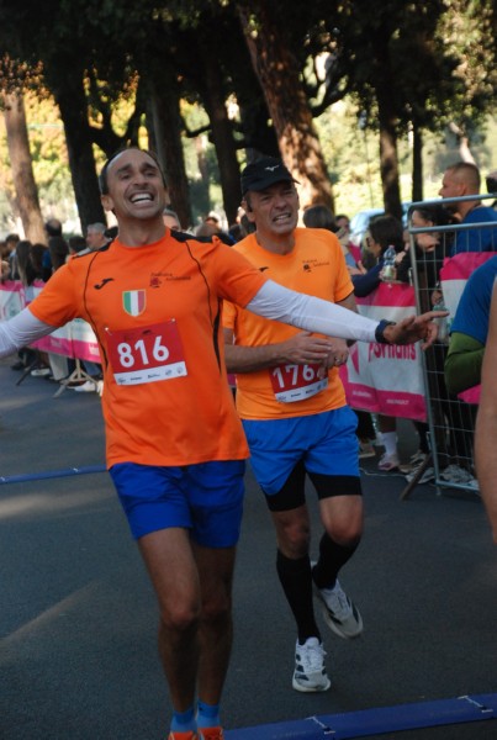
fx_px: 2472
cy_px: 370
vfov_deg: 17.0
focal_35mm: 120
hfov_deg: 11.5
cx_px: 248
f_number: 5.6
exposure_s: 1/400
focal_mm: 80
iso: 1000
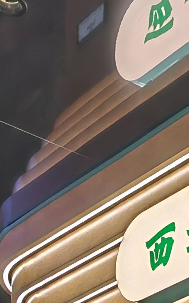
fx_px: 923
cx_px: 344
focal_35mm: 112
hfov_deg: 10.9
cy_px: 538
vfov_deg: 15.9
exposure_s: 1/100
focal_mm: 5.54
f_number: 1.8
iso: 50
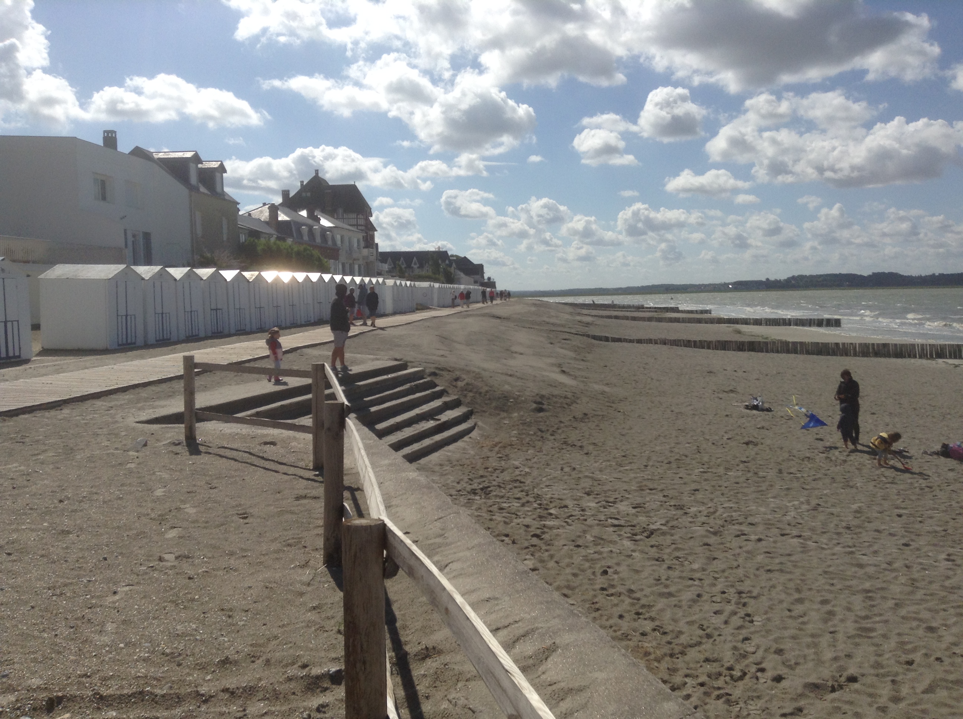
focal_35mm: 33
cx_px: 482
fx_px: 917
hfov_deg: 55.4
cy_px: 360
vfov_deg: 42.8
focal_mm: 3.3
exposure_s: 1/3226
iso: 25
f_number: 2.4
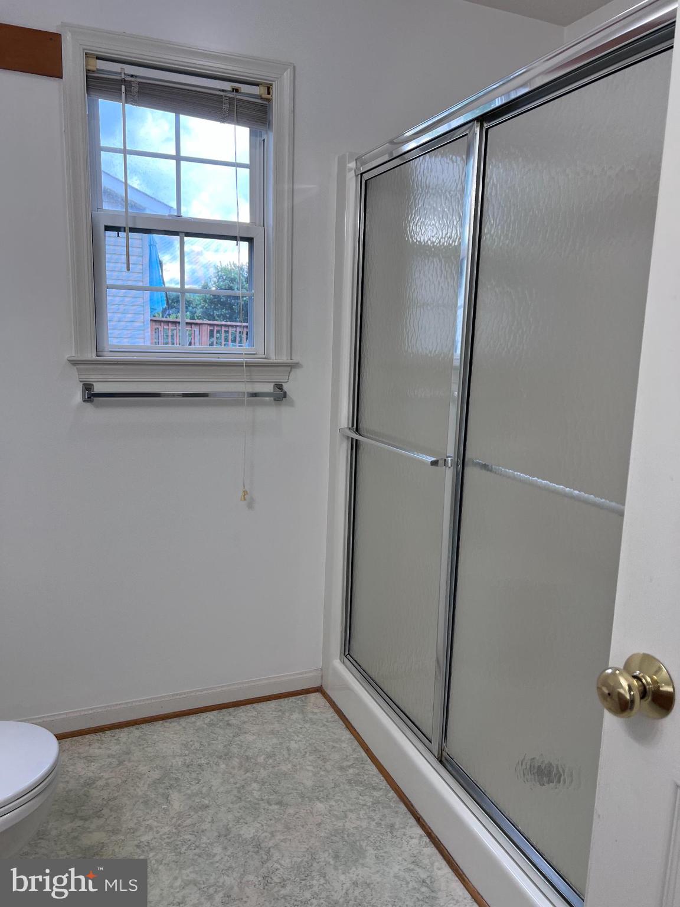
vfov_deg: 67.3
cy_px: 454
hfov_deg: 53.1
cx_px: 340
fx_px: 681
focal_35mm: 26
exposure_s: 1/166
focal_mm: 5.7
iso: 64
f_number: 1.5
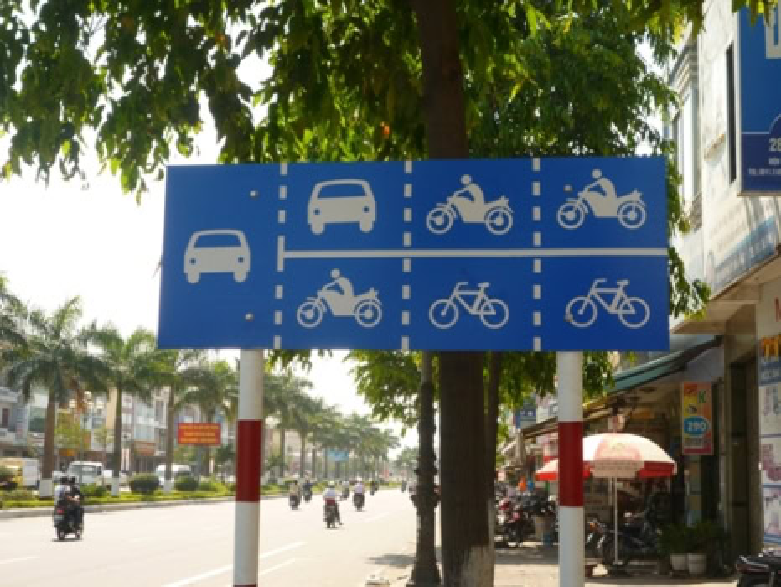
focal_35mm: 50
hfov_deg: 38.2
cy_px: 294
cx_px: 390
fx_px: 1129
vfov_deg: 29.1
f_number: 4.9
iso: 80
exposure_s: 1/200
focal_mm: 8.8
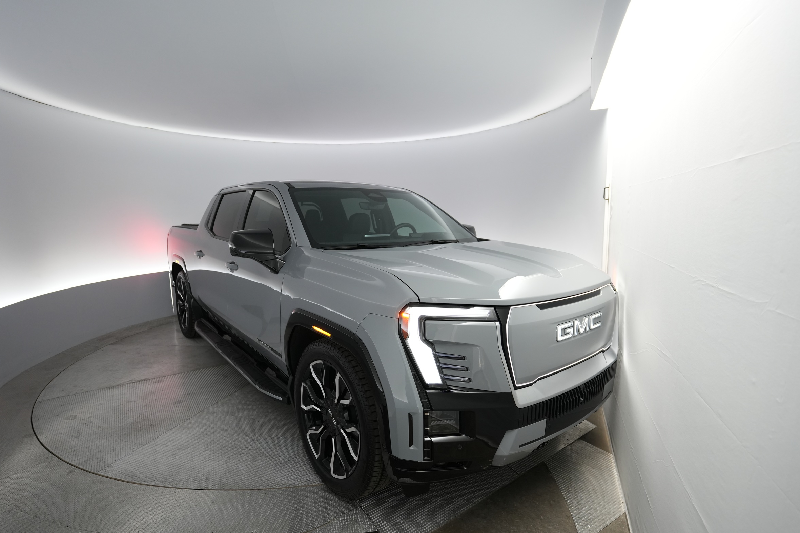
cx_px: 386
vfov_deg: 67.4
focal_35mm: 18
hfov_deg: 90.0
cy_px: 277
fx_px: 400
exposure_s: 1/160
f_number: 2.8
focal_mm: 17
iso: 1000
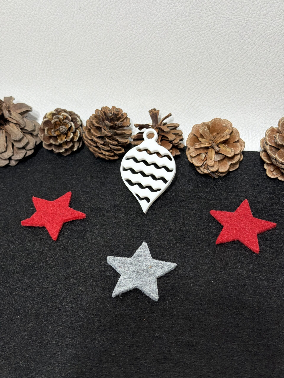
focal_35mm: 48
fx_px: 525
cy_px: 189
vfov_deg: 39.7
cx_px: 142
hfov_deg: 30.3
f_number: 1.78
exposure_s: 1/59
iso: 200
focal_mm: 6.76
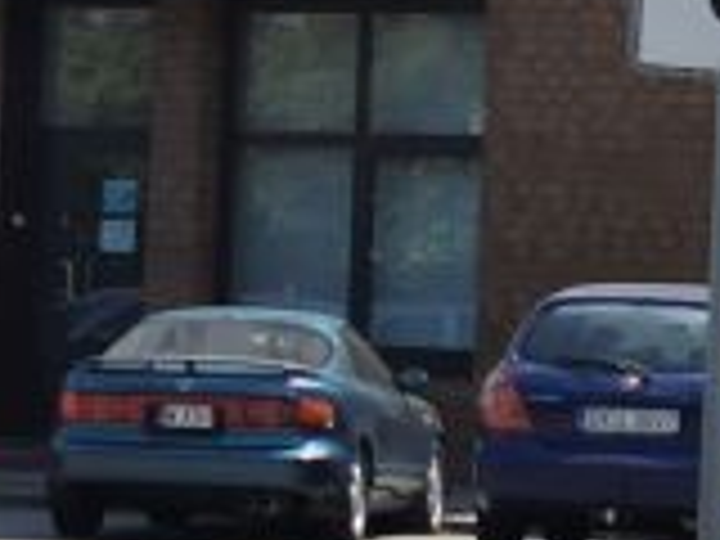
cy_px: -250
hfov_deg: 6.6
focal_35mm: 301
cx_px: 270
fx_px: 6261
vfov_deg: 4.9
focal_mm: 5.56
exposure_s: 1/3717
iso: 50
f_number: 1.6
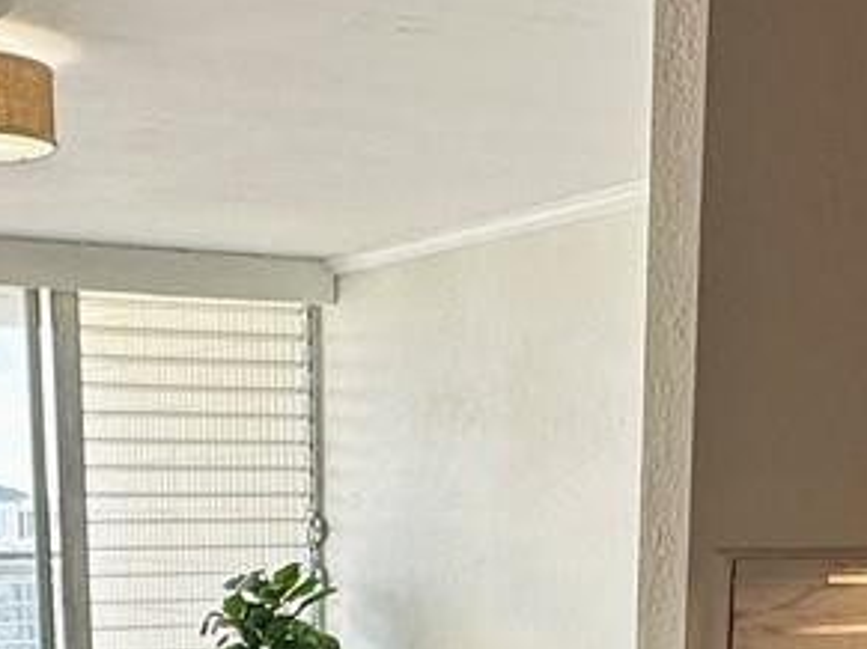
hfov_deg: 25.3
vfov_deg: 16.9
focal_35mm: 77
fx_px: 1928
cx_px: 366
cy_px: 1036
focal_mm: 2.22
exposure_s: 1/261
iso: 40
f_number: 2.2
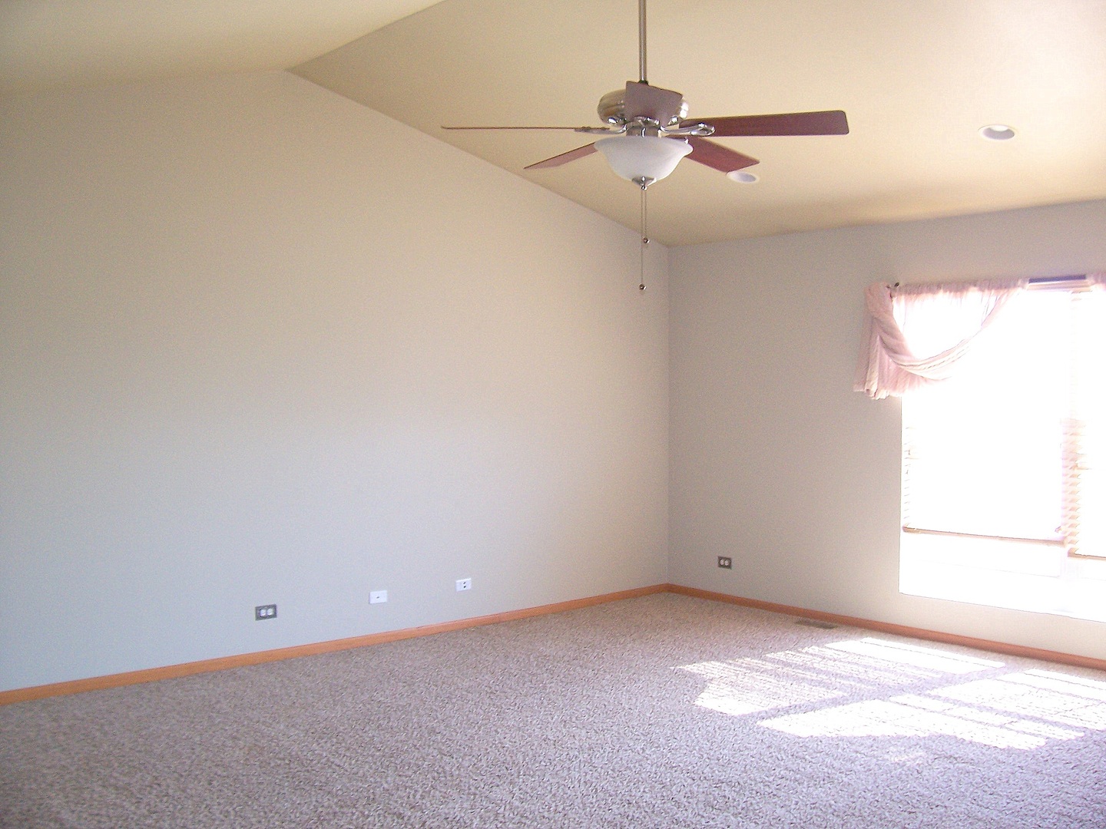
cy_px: 414
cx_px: 553
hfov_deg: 54.0
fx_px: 1086
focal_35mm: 34
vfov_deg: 41.8
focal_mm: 5.6
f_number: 2.7
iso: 125
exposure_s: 1/45
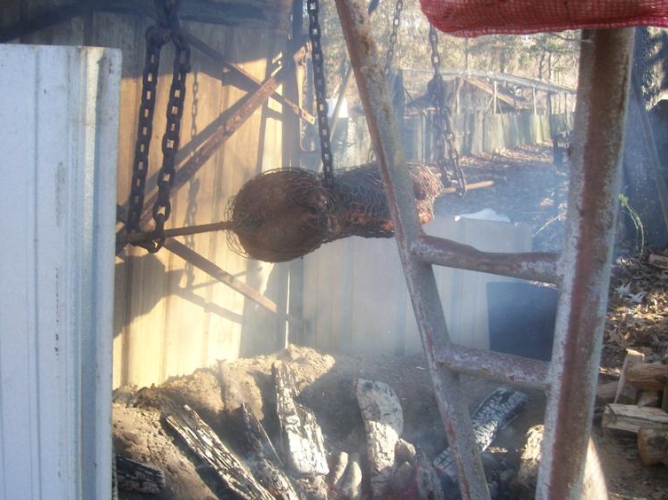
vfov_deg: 33.5
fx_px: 829
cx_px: 310
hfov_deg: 43.8
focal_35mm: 43
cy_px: 277
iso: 80
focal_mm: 6
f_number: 2.7
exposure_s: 1/94.3
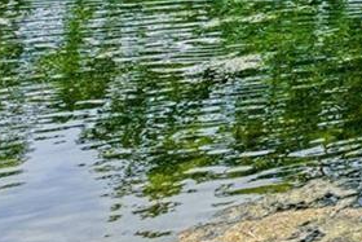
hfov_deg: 13.1
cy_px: -232
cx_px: 980
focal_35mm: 80
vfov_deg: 14.4
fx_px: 805
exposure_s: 1/60
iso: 100
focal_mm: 14
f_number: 7.1
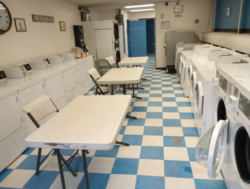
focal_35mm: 28
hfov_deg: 63.4
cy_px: 94
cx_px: 125
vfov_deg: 49.9
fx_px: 203
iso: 469
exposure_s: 1/50
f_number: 1.8
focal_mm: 4.27
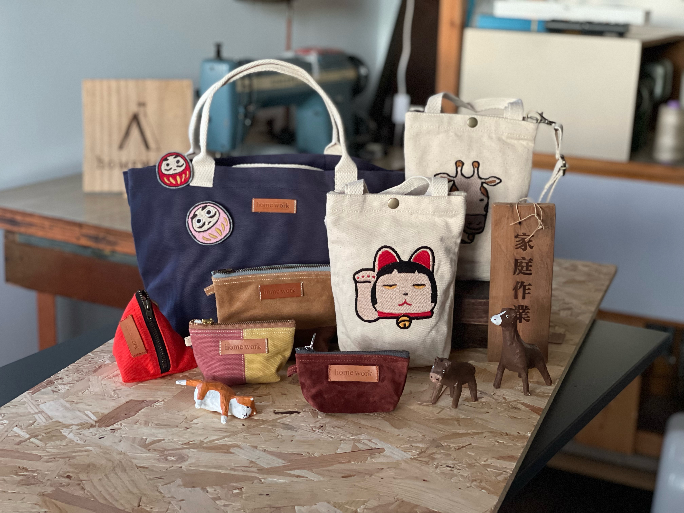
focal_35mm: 64
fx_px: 1265
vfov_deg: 22.9
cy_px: 256
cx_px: 342
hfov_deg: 30.3
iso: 400
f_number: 2.2
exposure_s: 1/24
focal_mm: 7.5
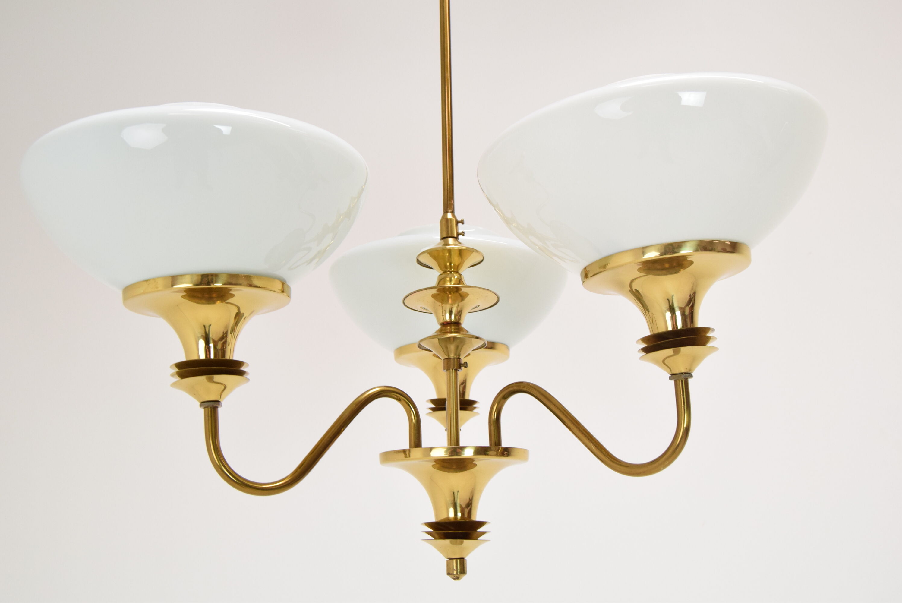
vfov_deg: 36.9
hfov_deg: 53.1
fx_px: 903
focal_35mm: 36
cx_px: 451
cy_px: 302
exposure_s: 1/200
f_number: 7.1
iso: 1600
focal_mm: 24
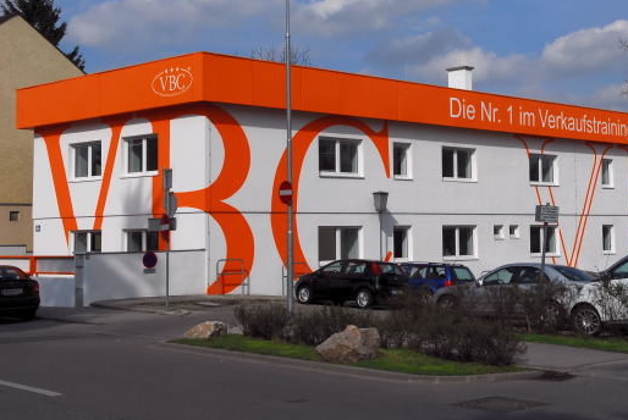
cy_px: 166
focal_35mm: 56
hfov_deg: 35.4
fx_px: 978
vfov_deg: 24.2
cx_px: 389
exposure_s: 1/640
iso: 200
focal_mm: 30
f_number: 10
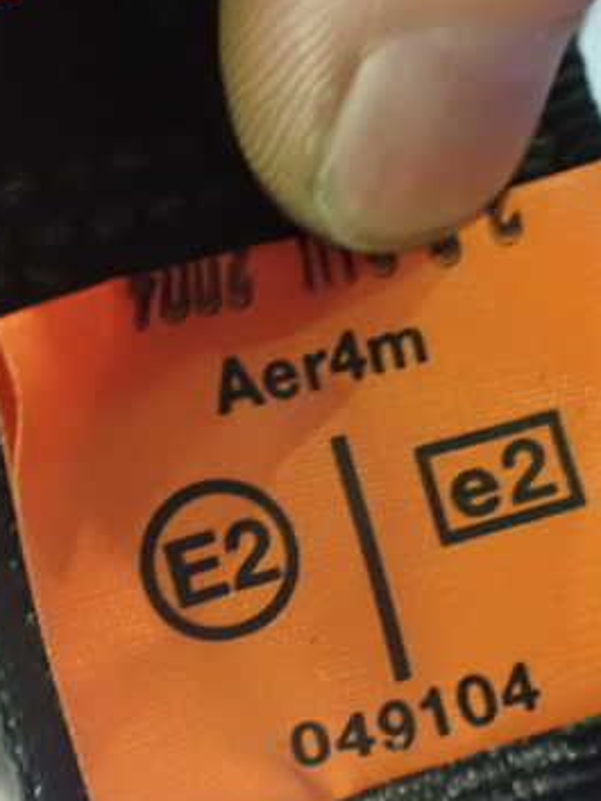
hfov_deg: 28.6
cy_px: 465
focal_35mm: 51
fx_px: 1180
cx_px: 286
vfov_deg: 37.4
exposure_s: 1/15
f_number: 2.3
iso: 1600
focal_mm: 5.4
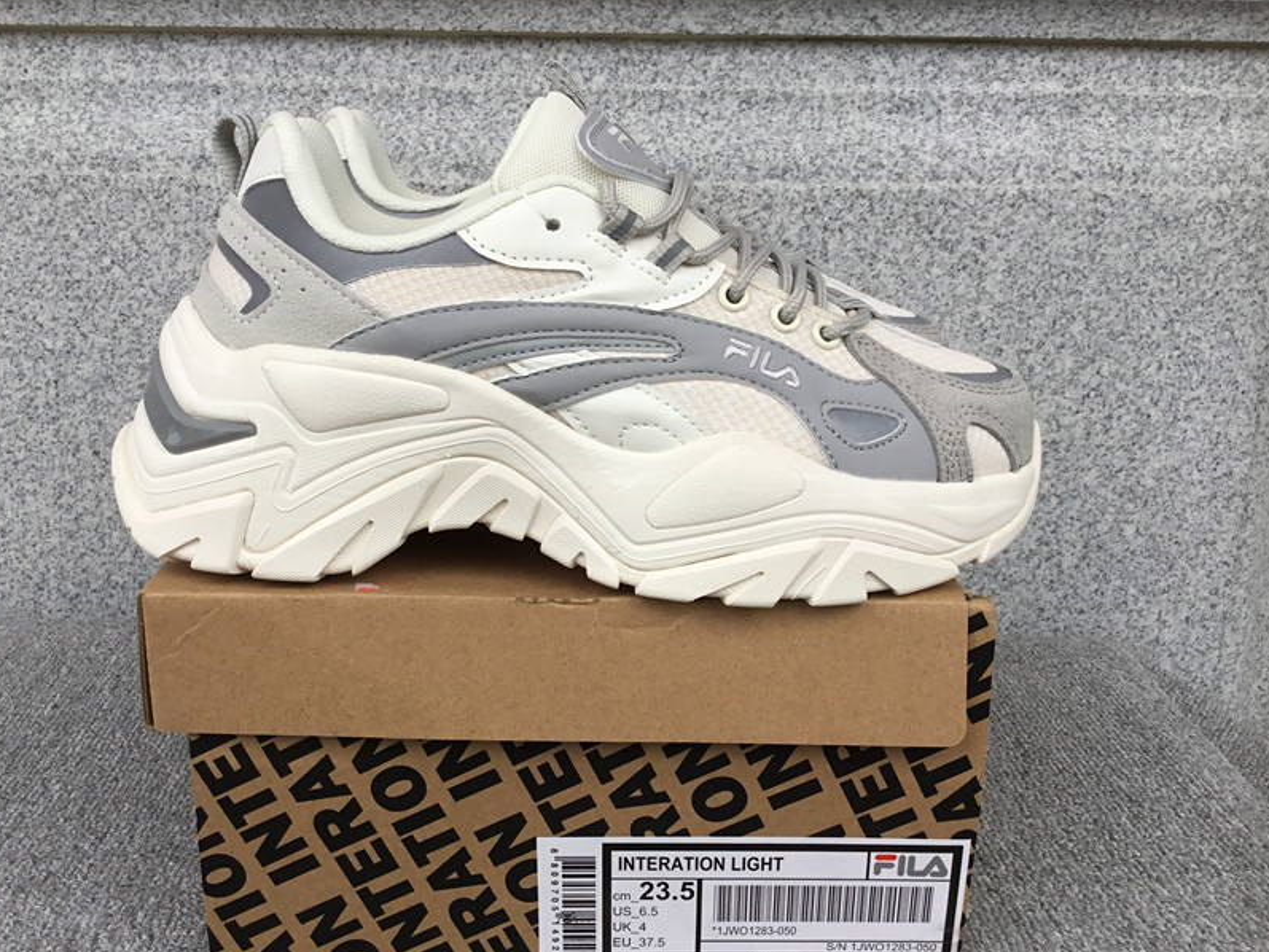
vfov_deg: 40.7
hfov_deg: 52.5
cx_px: 570
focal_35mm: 35
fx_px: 1283
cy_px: 496
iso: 25
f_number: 2.4
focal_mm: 3.3
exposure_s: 1/228
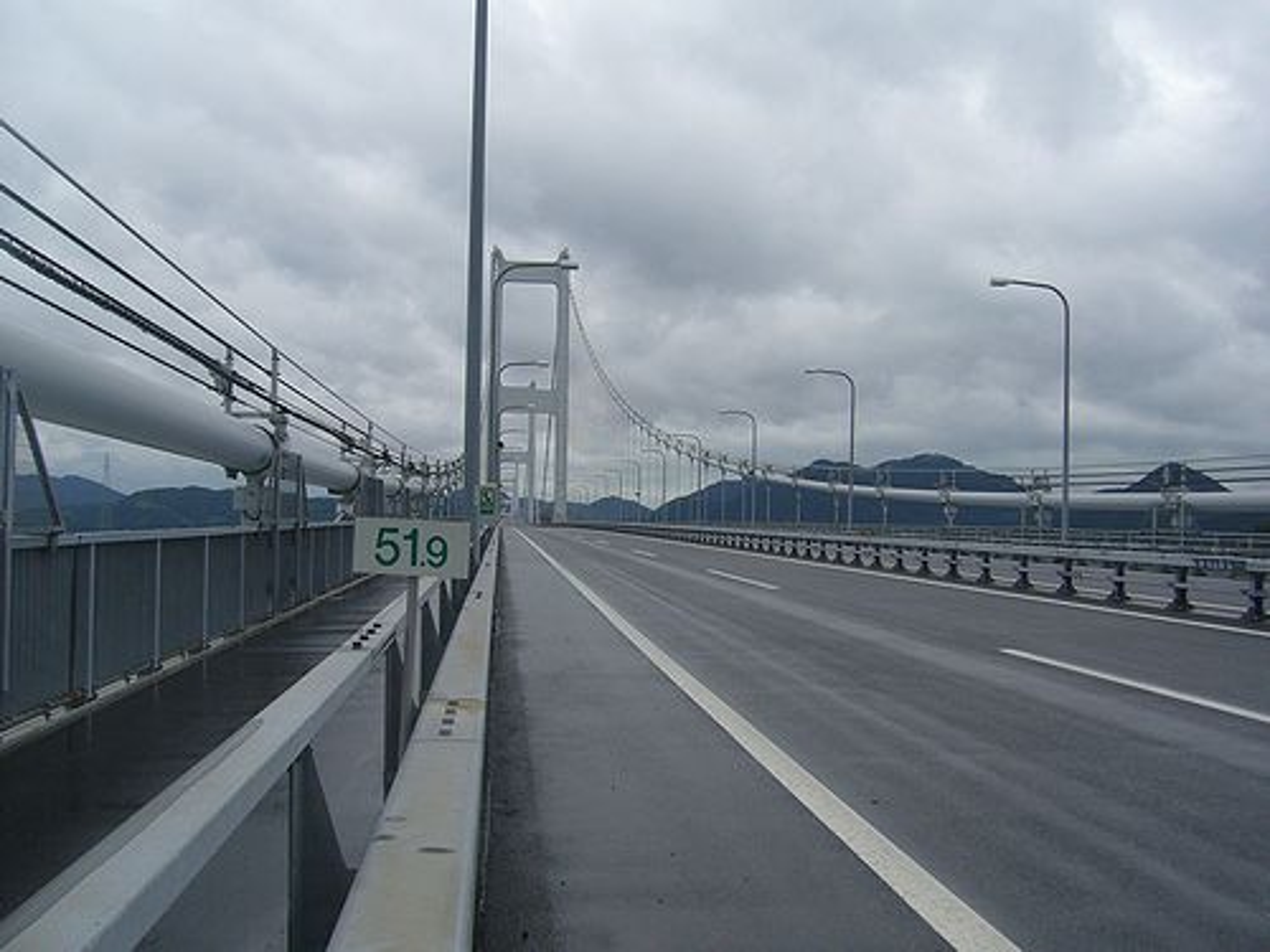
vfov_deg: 40.7
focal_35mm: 35
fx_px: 1284
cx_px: 635
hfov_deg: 52.6
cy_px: 476
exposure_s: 1/400
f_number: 5.6
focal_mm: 5.8
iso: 80
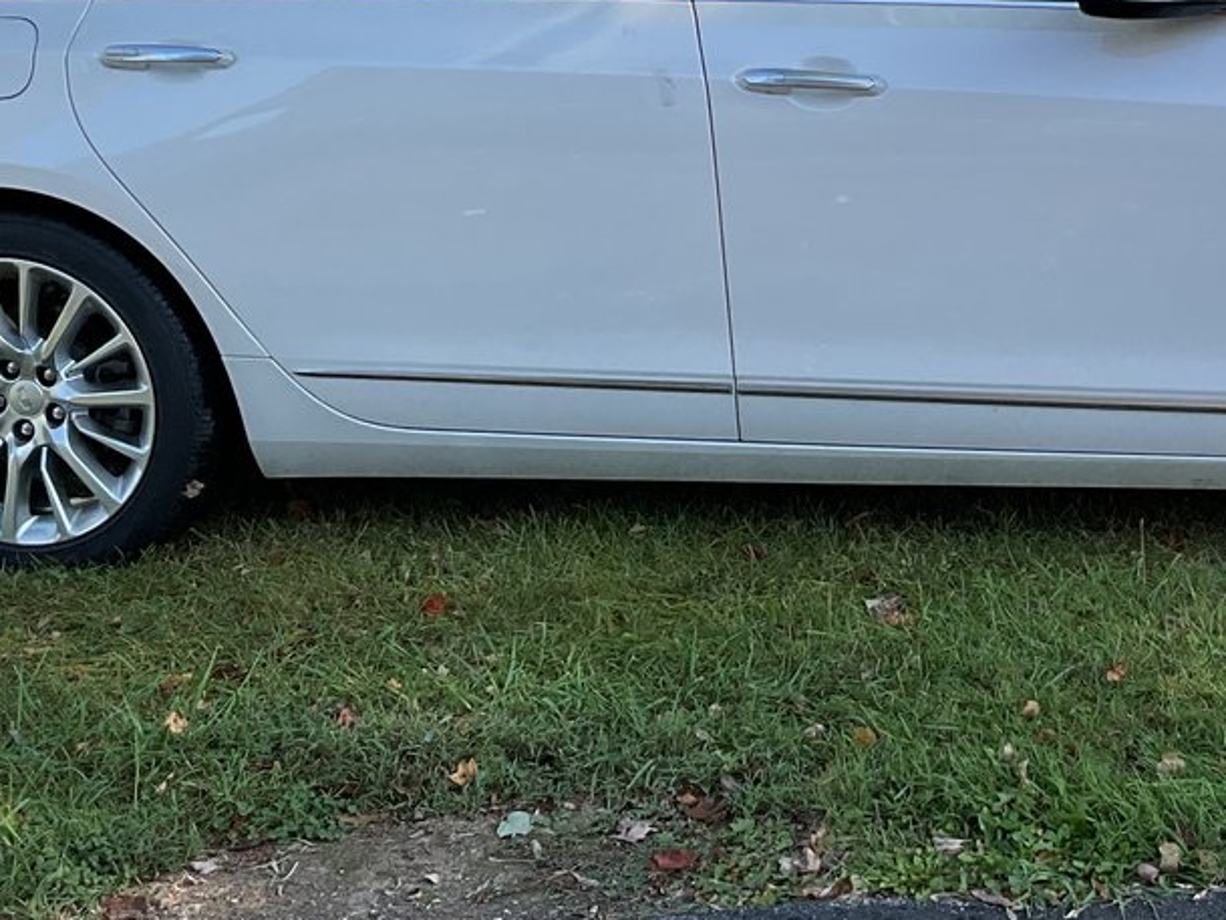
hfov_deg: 26.6
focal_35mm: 72
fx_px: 2551
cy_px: 220
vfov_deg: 20.3
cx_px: 937
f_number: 1.8
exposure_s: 1/509
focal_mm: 3
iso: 16
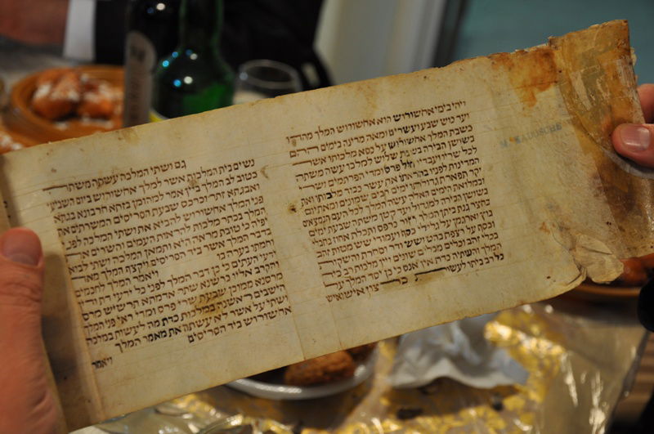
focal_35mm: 60
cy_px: 217
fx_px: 1088
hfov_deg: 33.4
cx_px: 327
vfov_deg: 22.6
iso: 450
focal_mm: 40
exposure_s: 1/15
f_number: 4.5
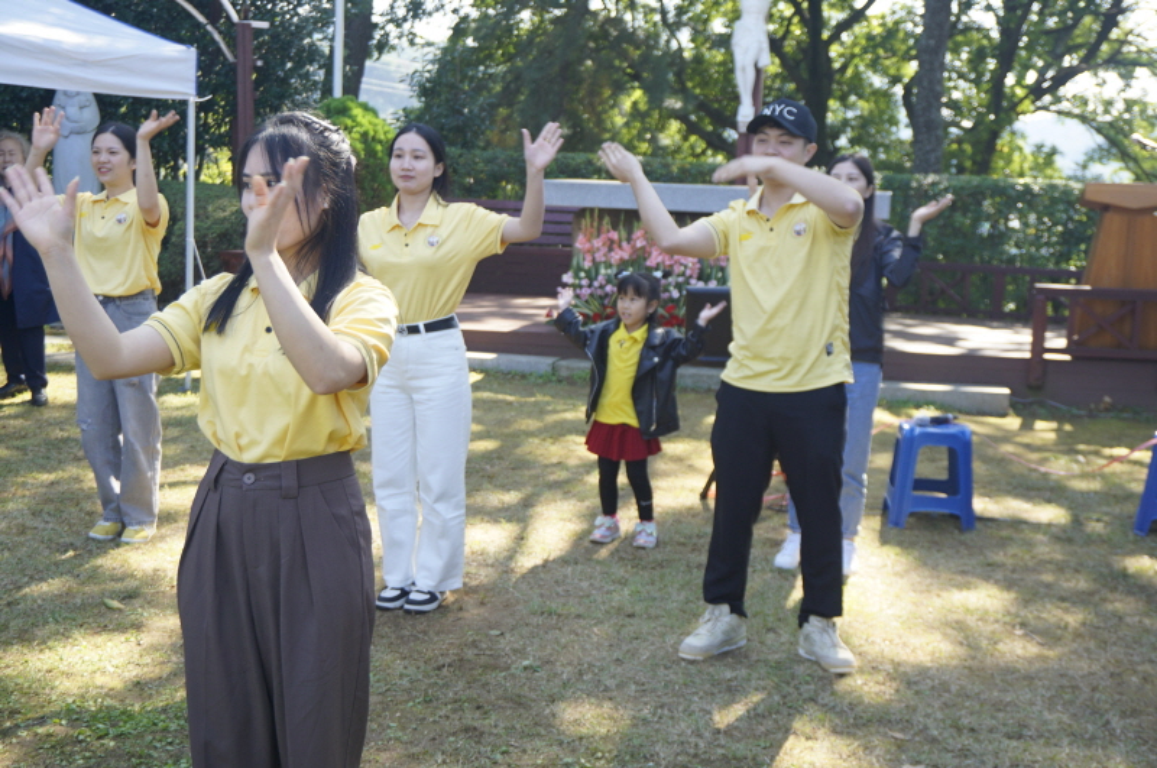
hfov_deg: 45.0
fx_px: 1396
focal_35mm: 44
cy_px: 384
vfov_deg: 30.8
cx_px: 578
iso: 200
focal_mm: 29
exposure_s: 1/160
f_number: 4.5
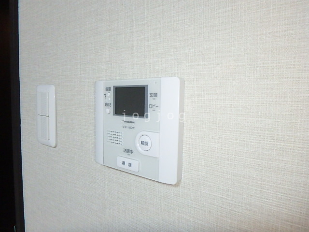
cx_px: 154
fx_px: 187
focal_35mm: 21
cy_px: 116
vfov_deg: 63.4
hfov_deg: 79.0
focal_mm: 3.7
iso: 800
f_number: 3.5
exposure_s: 1/80
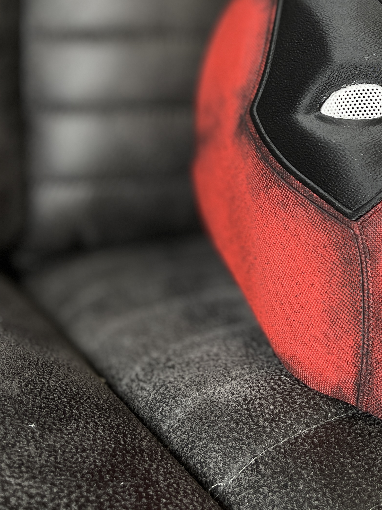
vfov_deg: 36.8
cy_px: 97
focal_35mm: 50
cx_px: 341
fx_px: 736
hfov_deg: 28.0
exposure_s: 1/60
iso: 100
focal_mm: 5.1
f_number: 1.6
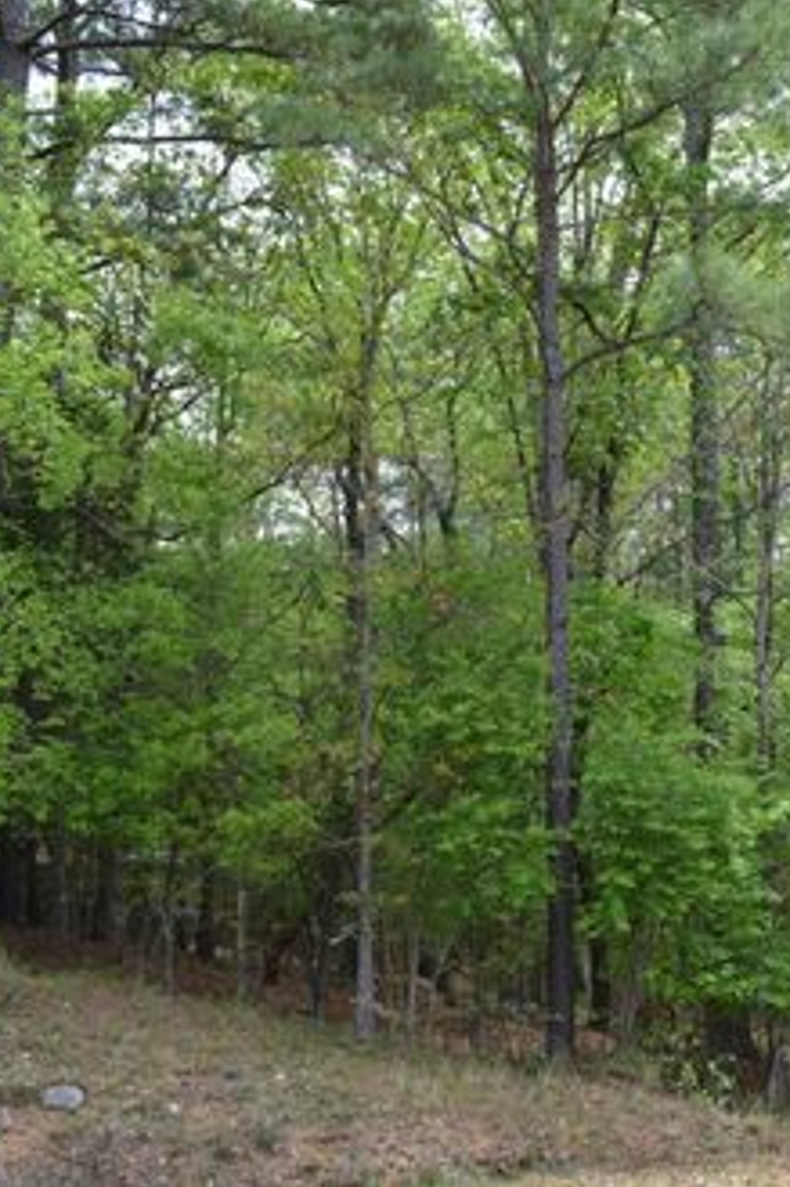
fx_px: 1351
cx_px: 678
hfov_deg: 31.4
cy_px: 592
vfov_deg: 47.4
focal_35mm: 41
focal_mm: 18
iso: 100
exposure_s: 1/160
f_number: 6.3
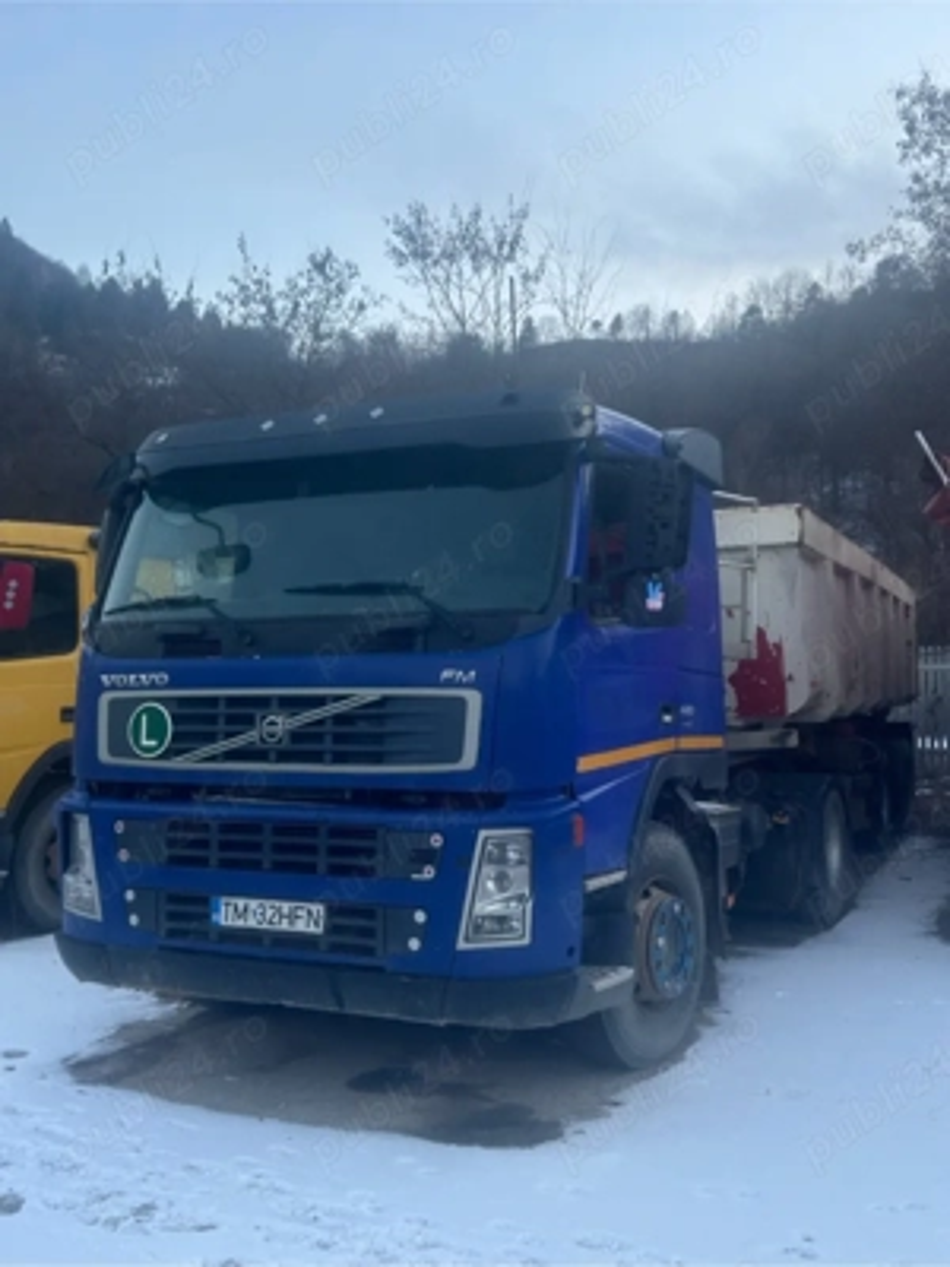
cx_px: 475
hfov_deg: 40.7
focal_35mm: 35
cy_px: 634
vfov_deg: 52.6
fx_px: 1281
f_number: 1.78
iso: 80
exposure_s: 1/121
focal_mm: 6.76
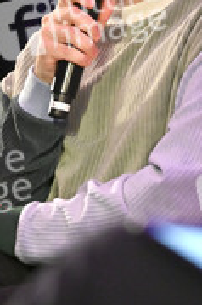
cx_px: 129
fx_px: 3761
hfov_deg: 3.1
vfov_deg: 4.6
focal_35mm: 446
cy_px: 106
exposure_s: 1/400
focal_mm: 200
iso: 4000
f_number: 2.8
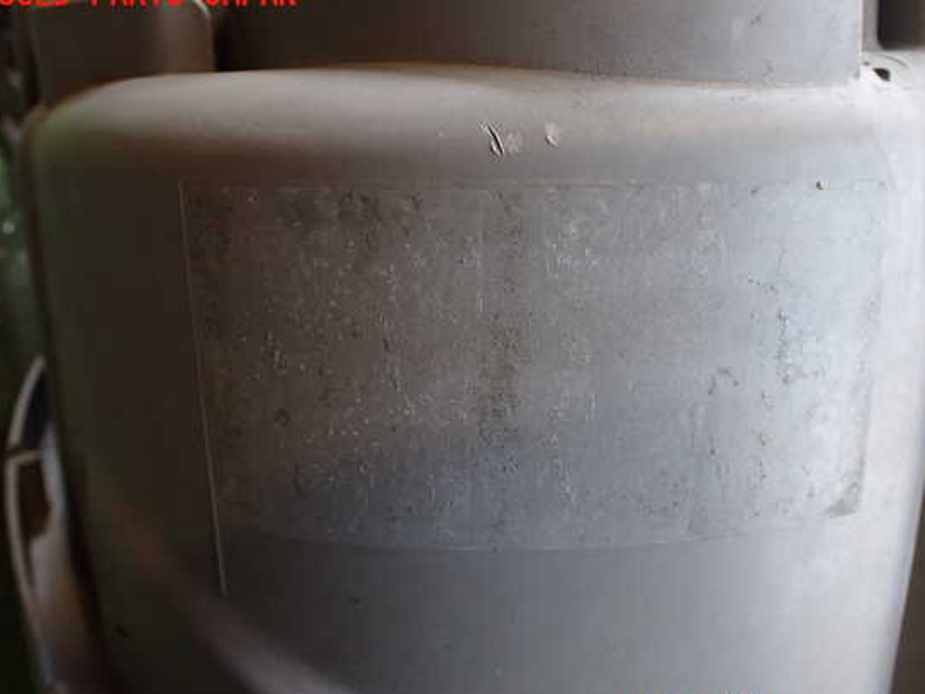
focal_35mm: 33
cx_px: 497
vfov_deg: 43.0
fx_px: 882
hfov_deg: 55.3
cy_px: 355
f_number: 2.3
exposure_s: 1/125
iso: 250
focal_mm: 5.4
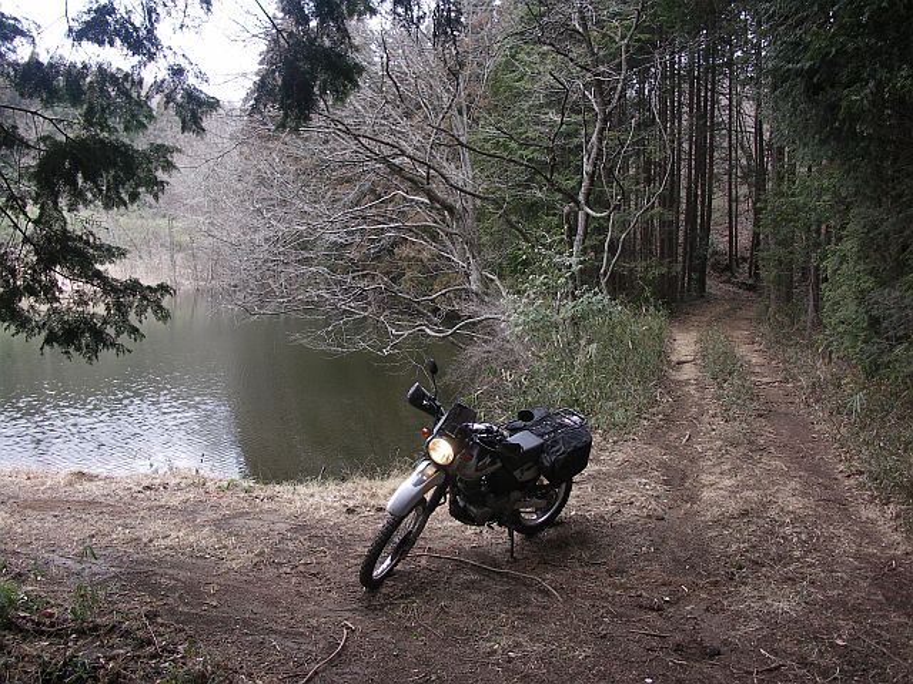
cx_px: 456
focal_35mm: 28
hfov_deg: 63.4
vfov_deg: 49.7
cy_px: 342
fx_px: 739
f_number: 2.8
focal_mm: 7.2
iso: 100
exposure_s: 1/40
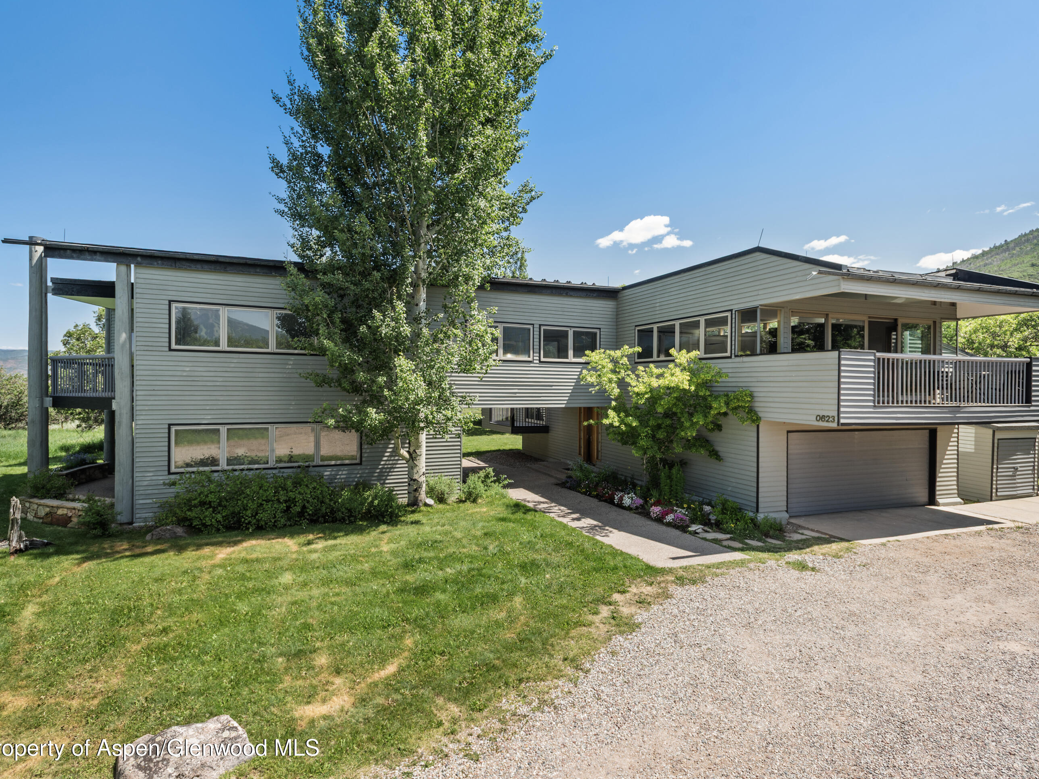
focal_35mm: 19
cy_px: 382
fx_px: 570
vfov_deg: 68.7
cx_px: 507
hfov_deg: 84.7
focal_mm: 17
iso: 125
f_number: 7.1
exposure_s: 1/160
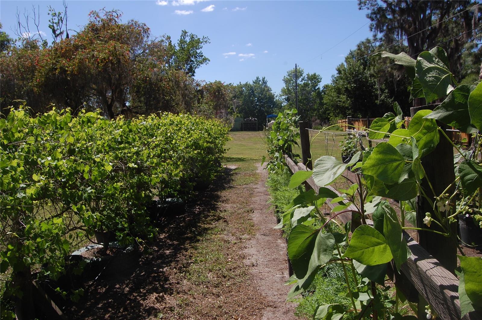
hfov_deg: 67.4
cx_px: 241
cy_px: 160
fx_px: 361
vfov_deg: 47.8
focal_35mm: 27
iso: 220
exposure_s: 1/250
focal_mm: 18
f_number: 10
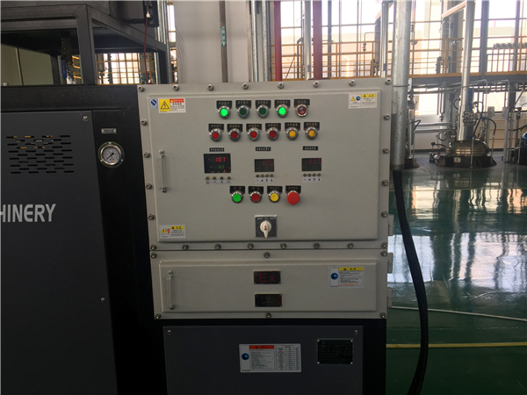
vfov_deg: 48.2
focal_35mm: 29
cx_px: 264
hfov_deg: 61.7
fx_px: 442
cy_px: 198
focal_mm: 4.15
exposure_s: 1/105
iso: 32
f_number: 2.2
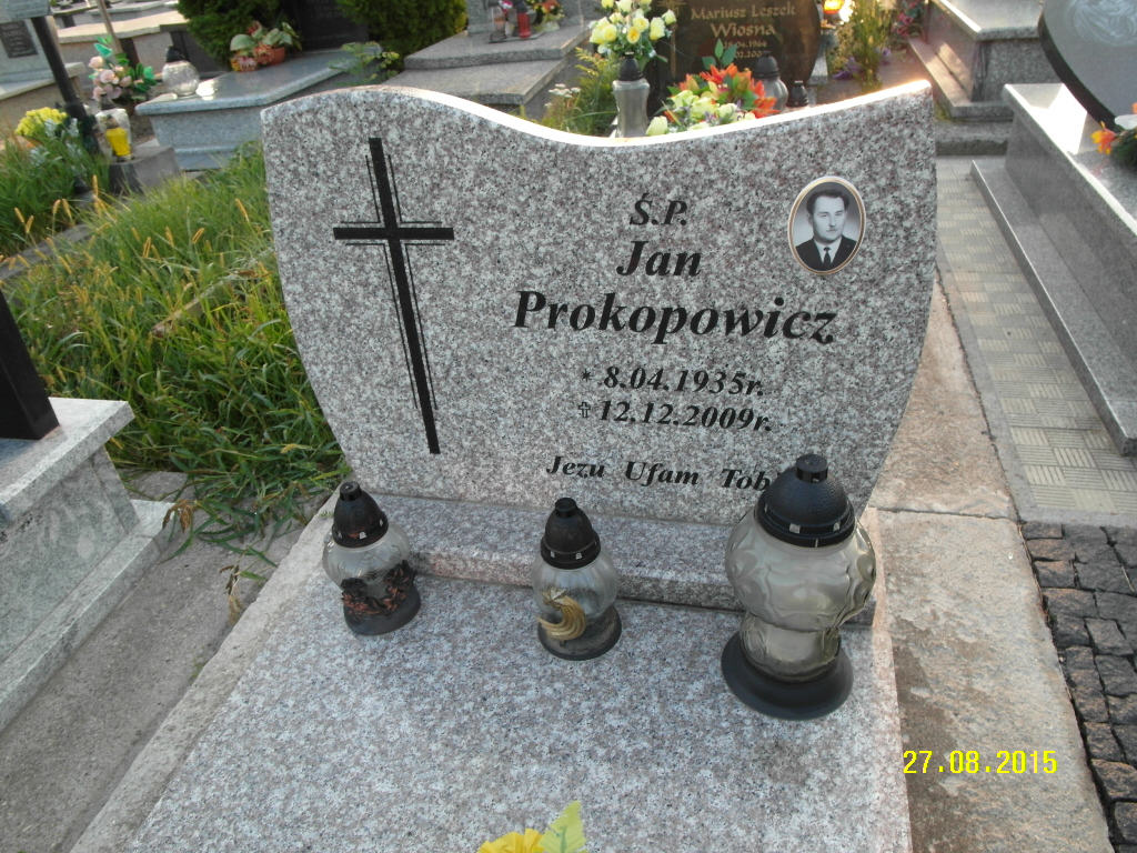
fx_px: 788
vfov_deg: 56.8
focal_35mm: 24
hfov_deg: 71.6
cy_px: 426
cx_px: 568
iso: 100
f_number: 3.4
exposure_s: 1/90
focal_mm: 5.2
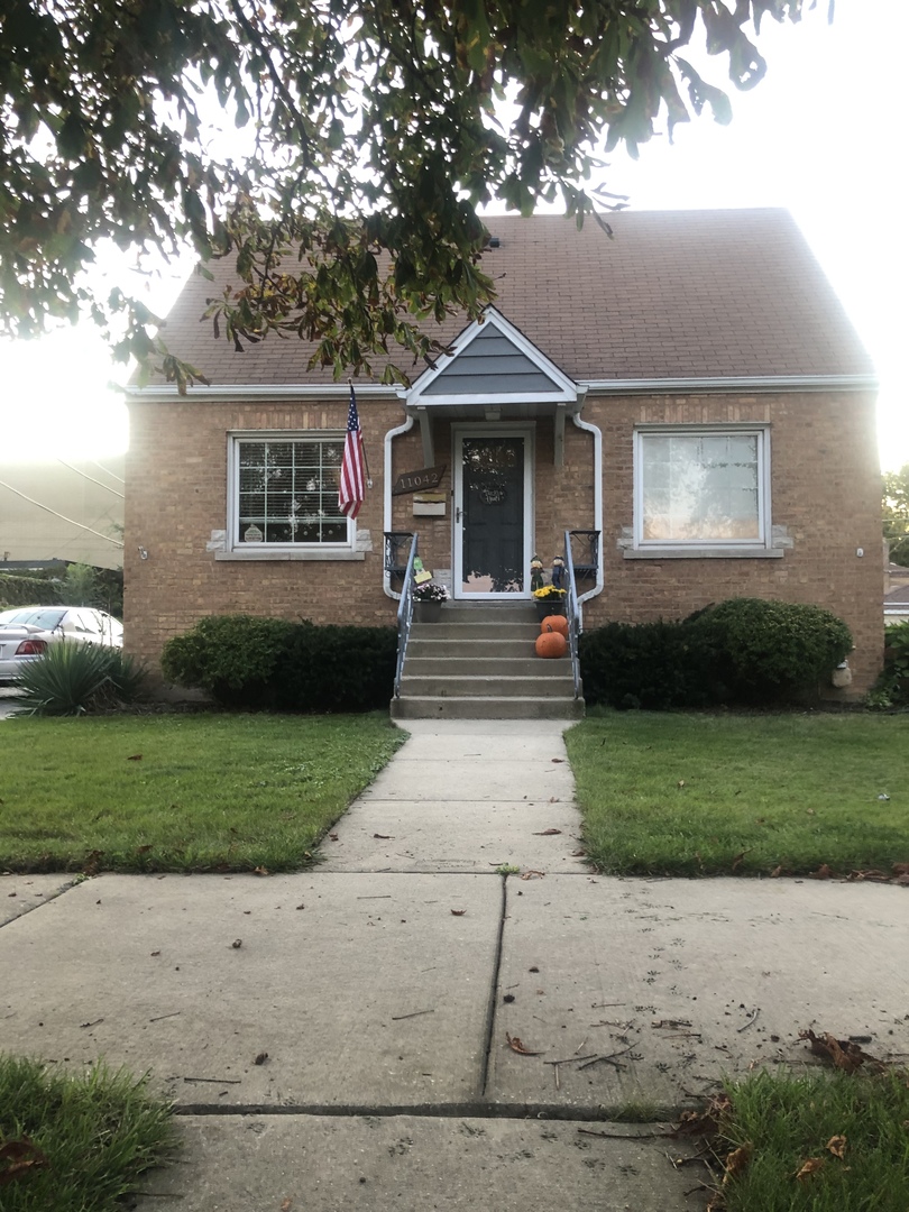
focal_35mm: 28
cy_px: 606
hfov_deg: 49.7
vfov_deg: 63.4
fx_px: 980
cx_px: 454
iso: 40
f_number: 1.8
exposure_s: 1/17
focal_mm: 4
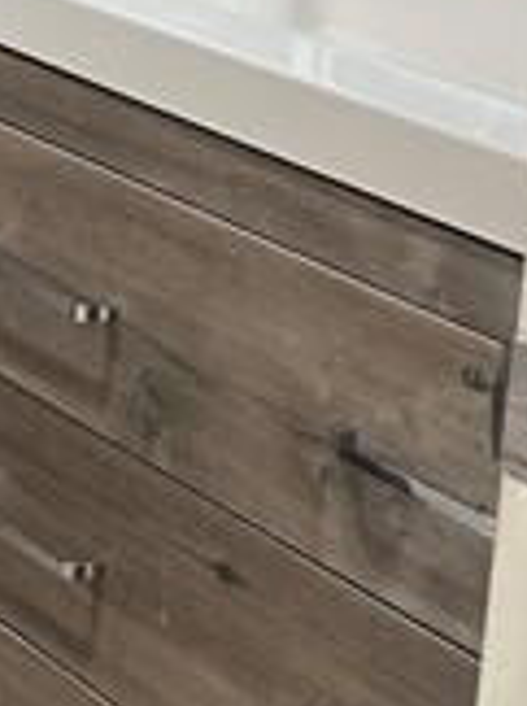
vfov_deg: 19.5
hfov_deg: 14.5
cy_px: -126
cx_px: -257
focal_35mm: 95
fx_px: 1933
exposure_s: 1/60
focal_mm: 6.86
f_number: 1.78
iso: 250
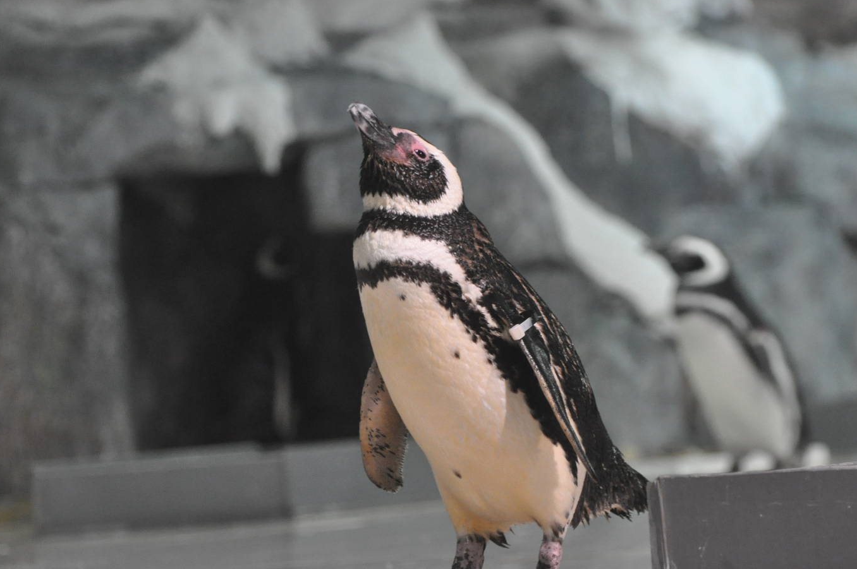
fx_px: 5136
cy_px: 308
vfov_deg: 6.3
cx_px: 479
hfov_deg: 9.5
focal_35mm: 216
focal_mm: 122
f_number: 4.8
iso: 1600
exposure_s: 1/80
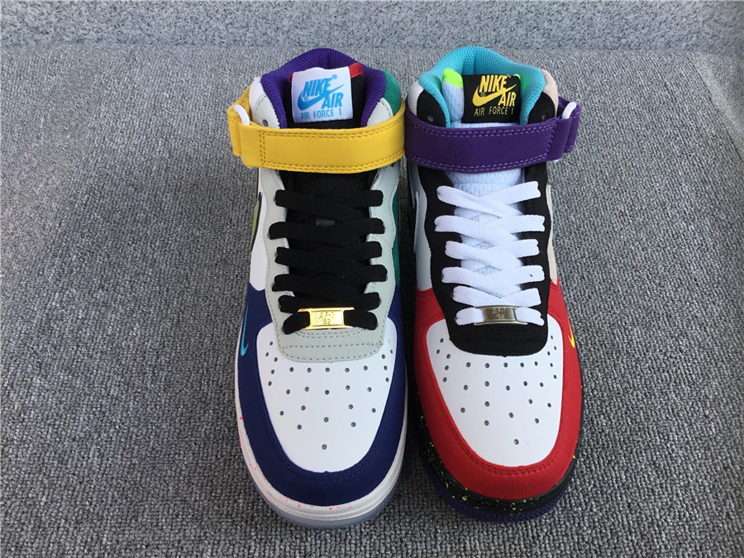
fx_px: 666
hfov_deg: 58.4
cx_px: 372
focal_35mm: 31
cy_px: 279
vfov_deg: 45.4
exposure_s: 1/228
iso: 25
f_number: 2.4
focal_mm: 3.3
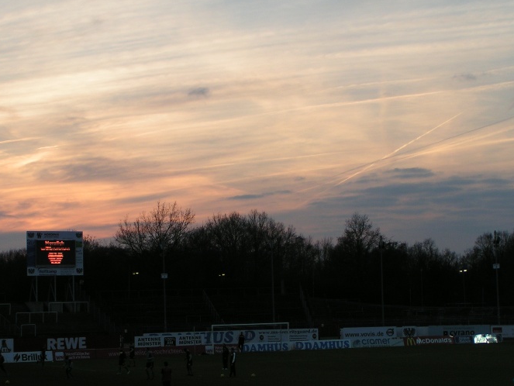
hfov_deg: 23.8
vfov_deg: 18.0
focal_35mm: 82
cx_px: 221
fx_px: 1218
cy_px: 174
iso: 50
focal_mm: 10.5
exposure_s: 1/125
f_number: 4.5
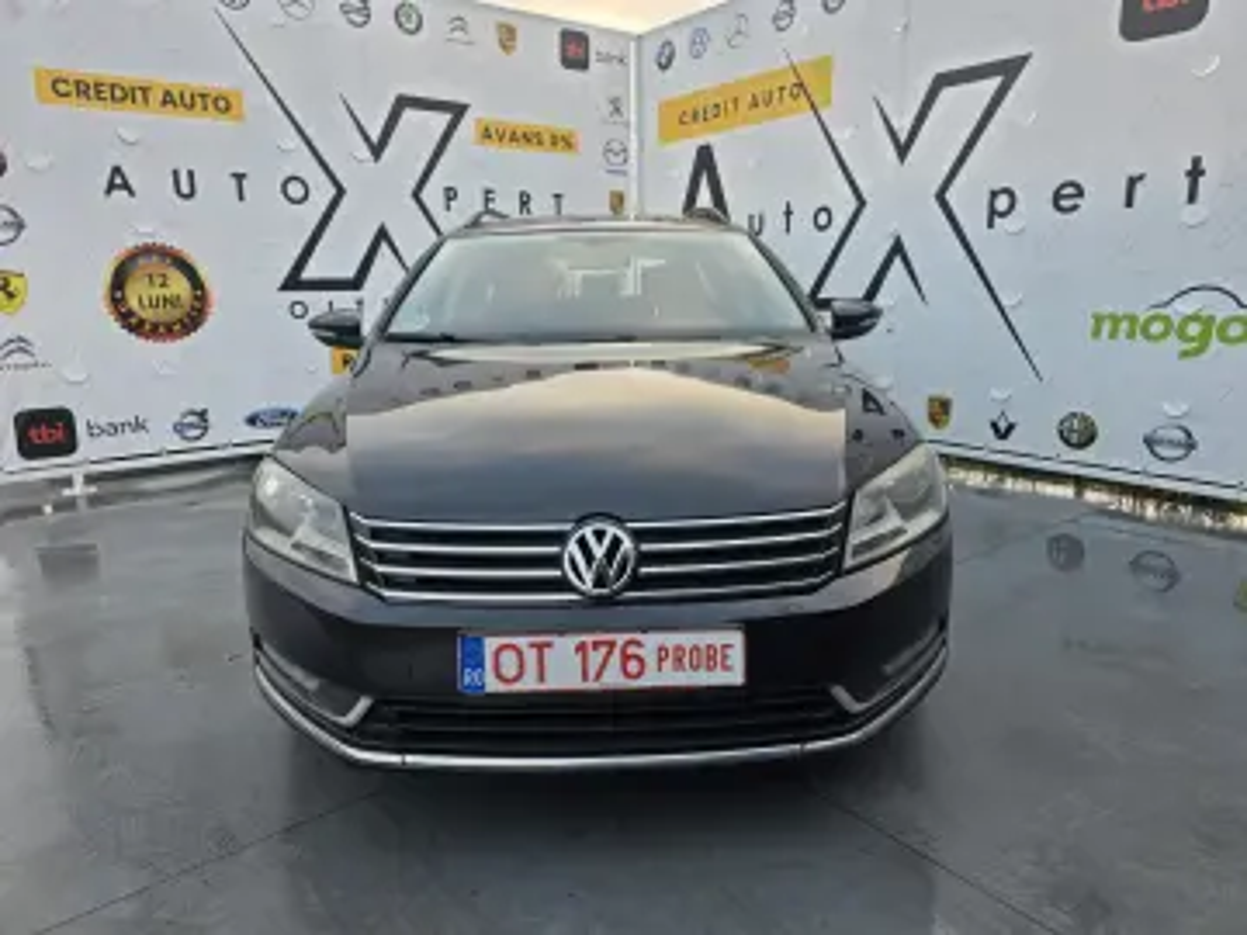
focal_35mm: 23
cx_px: 624
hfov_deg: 73.9
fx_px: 829
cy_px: 468
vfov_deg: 58.9
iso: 50
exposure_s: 1/180
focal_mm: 6.3
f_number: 1.7
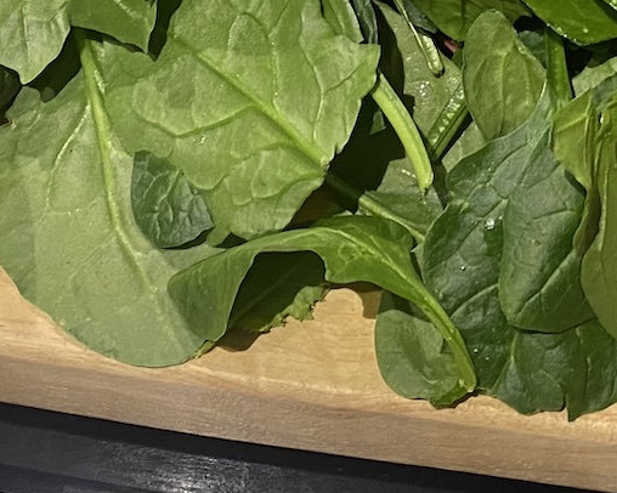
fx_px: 1807
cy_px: -310
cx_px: 345
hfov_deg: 19.4
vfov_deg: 14.2
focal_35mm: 99
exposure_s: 1/50
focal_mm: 4.25
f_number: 1.8
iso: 200
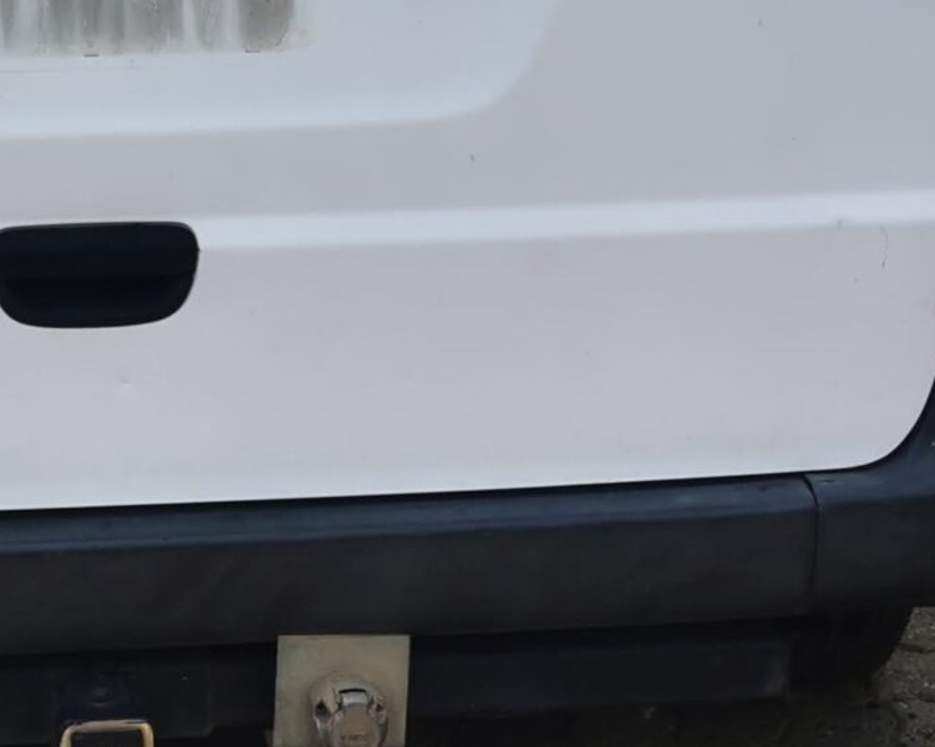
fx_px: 2683
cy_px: -103
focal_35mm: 97
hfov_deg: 19.3
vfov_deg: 15.4
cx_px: 60
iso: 50
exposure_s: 1/4762
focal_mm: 5.56
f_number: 1.6
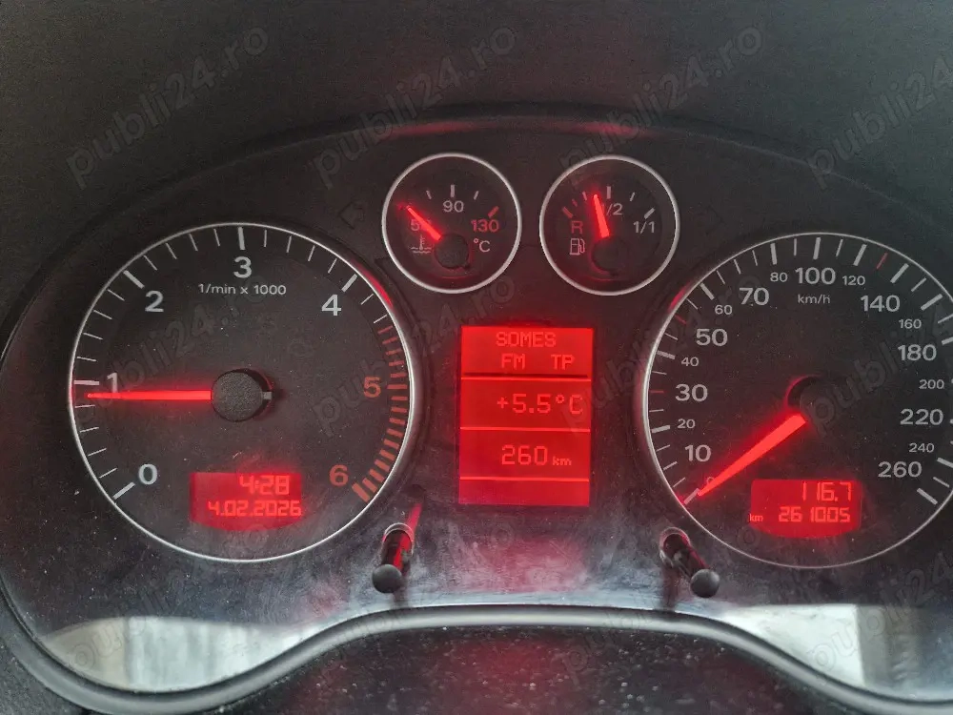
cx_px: 476
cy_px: 358
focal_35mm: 23
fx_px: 633
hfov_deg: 73.9
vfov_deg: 58.9
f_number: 1.8
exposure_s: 1/25
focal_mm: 5.4
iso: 640
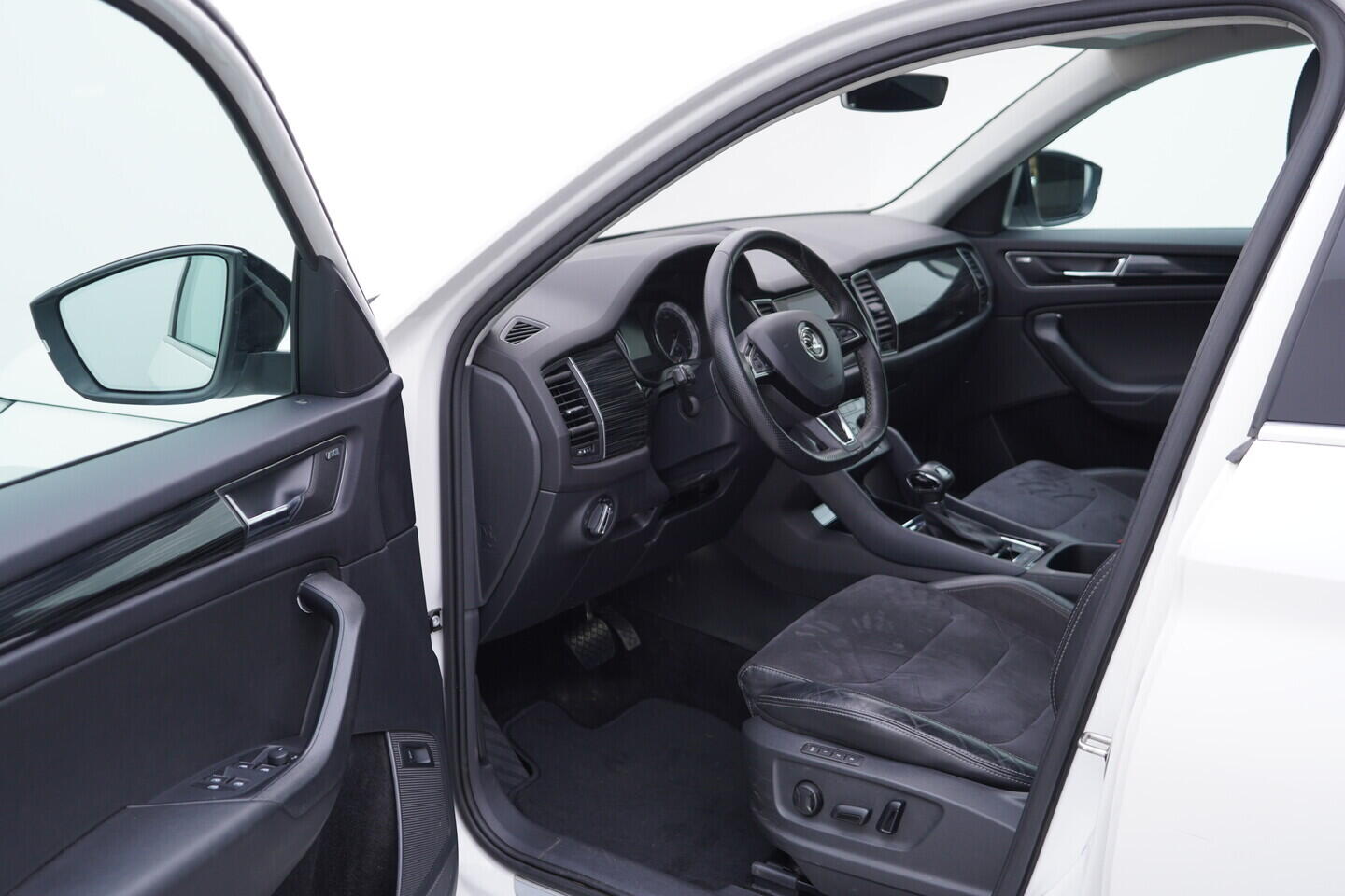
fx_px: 1345
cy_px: 448
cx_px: 672
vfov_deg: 36.9
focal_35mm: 36
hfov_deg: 53.1
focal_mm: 24
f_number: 3.2
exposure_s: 1/50
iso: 125
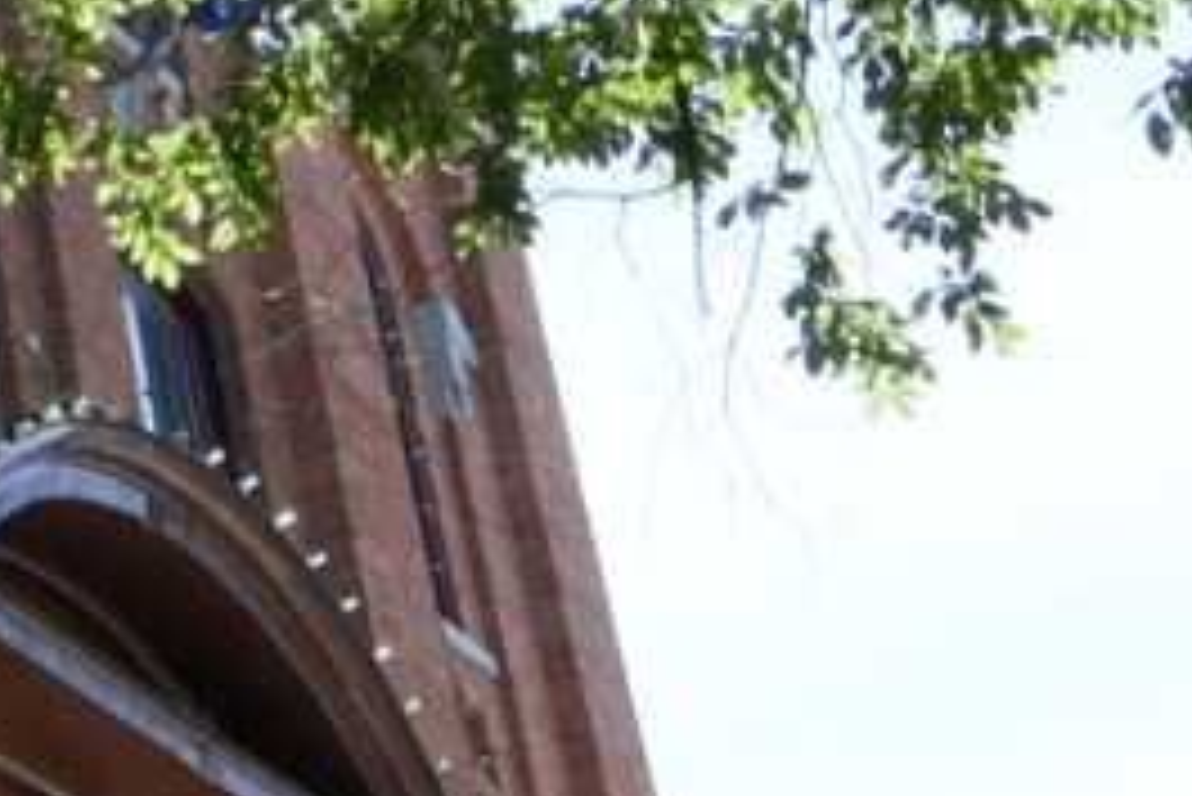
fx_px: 4870
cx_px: -1179
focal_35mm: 147
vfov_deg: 9.3
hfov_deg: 12.4
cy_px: 16
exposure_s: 1/160
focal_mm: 19
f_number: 13
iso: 400
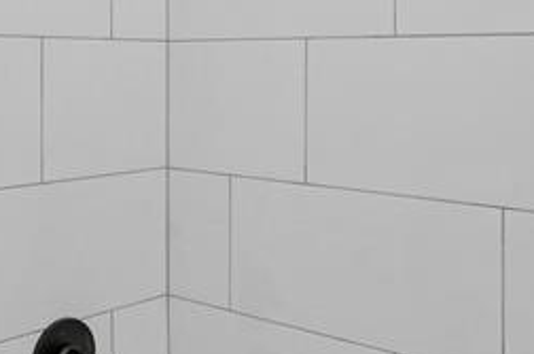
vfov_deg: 23.4
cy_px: 73
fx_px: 844
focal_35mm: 57
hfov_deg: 34.4
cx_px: 140
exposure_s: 1/40
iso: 800
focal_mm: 14
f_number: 9
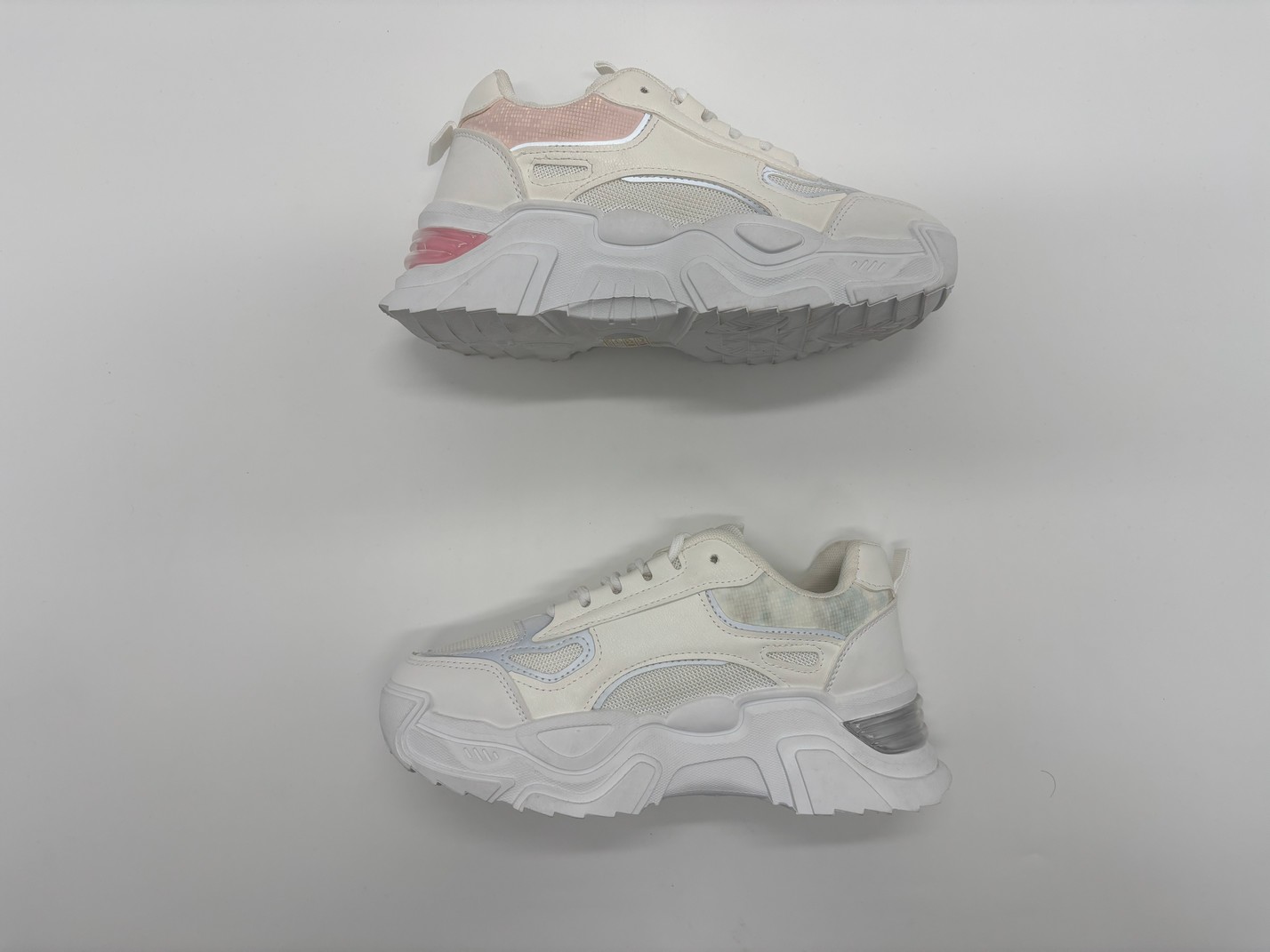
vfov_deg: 53.1
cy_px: 476
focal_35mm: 26
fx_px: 954
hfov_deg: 67.3
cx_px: 635
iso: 40
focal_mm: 5.96
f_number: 1.6
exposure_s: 1/247
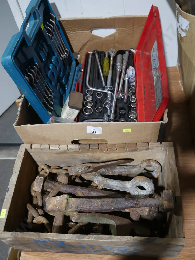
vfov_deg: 53.9
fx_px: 255
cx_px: 98
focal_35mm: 34
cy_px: 130
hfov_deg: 41.8
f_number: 4
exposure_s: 1/60
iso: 400
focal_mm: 17
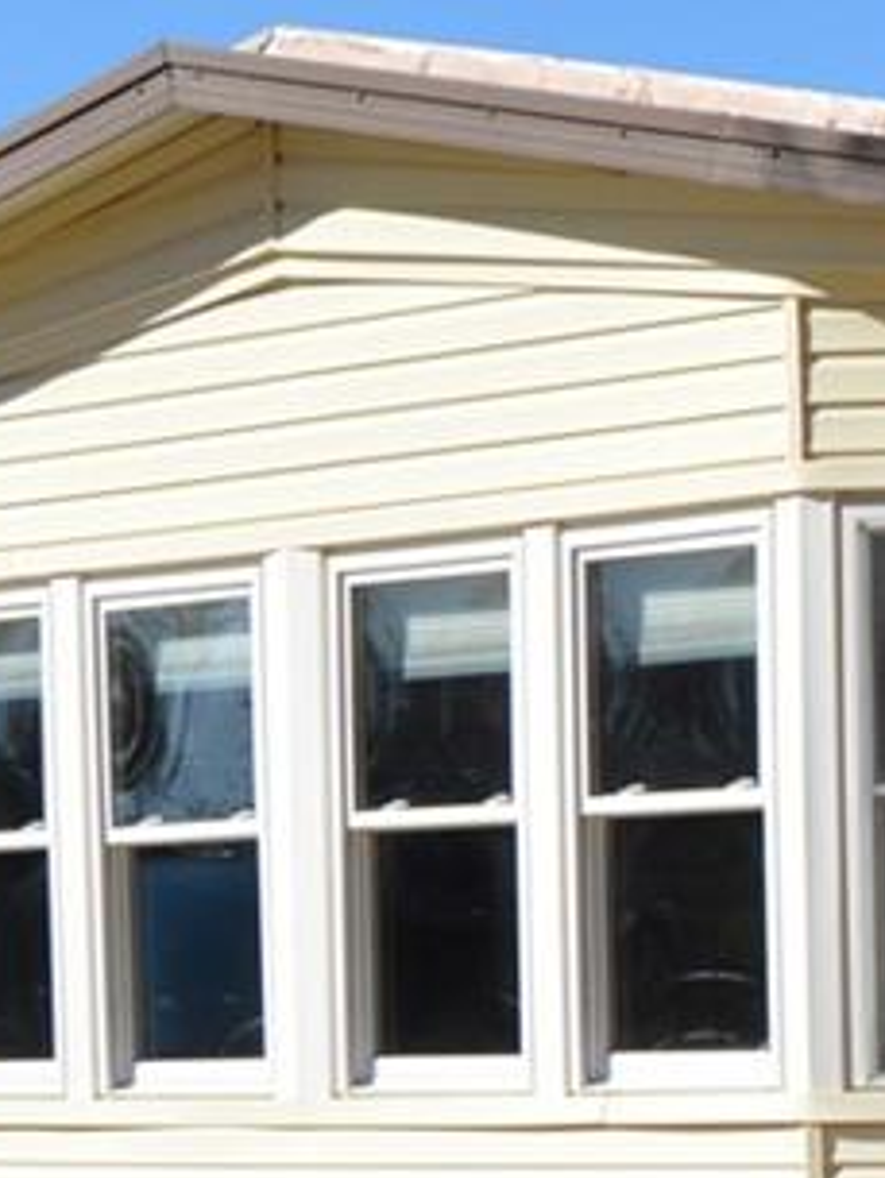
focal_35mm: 136
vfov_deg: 14.3
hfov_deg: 9.9
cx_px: 1925
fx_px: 4633
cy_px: 1118
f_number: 10
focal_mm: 18
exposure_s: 1/200
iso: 100
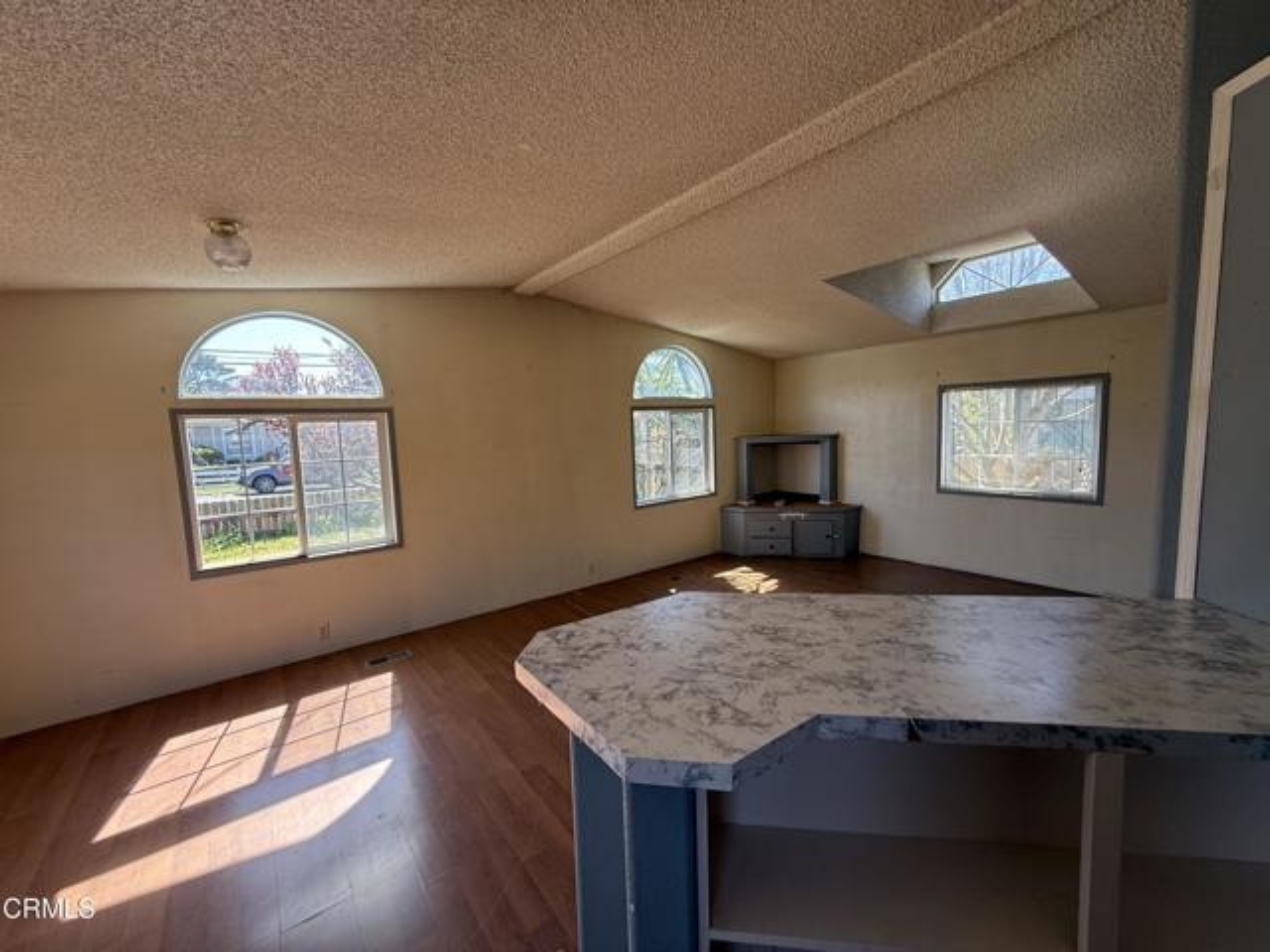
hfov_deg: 102.1
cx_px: 635
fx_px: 514
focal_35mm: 14
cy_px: 476
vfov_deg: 85.7
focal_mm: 2.22
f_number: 2.2
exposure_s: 1/100
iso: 64
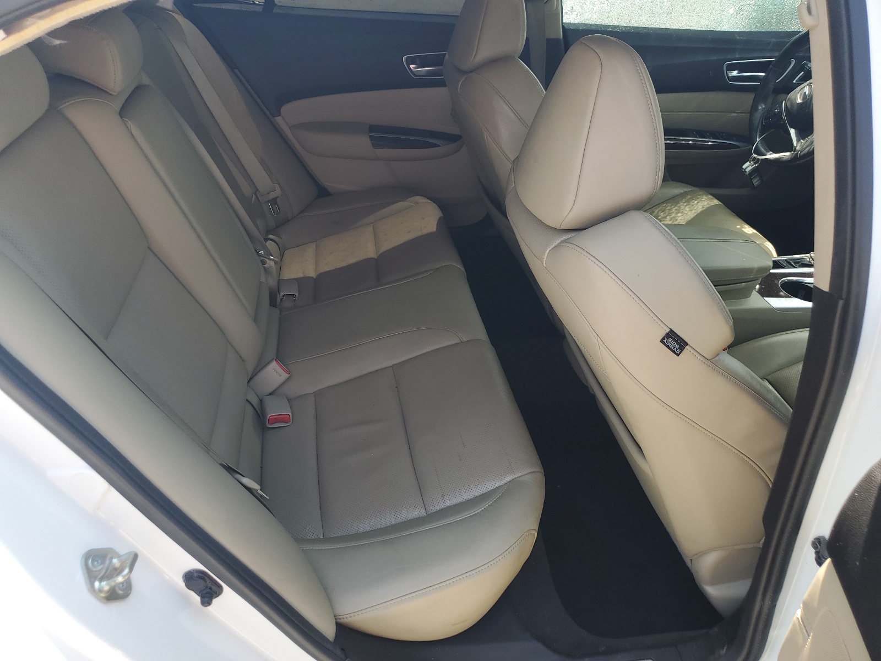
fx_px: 662
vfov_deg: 53.1
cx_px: 440
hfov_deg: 67.3
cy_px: 330
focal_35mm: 26
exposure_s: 1/333
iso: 50
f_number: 1.5
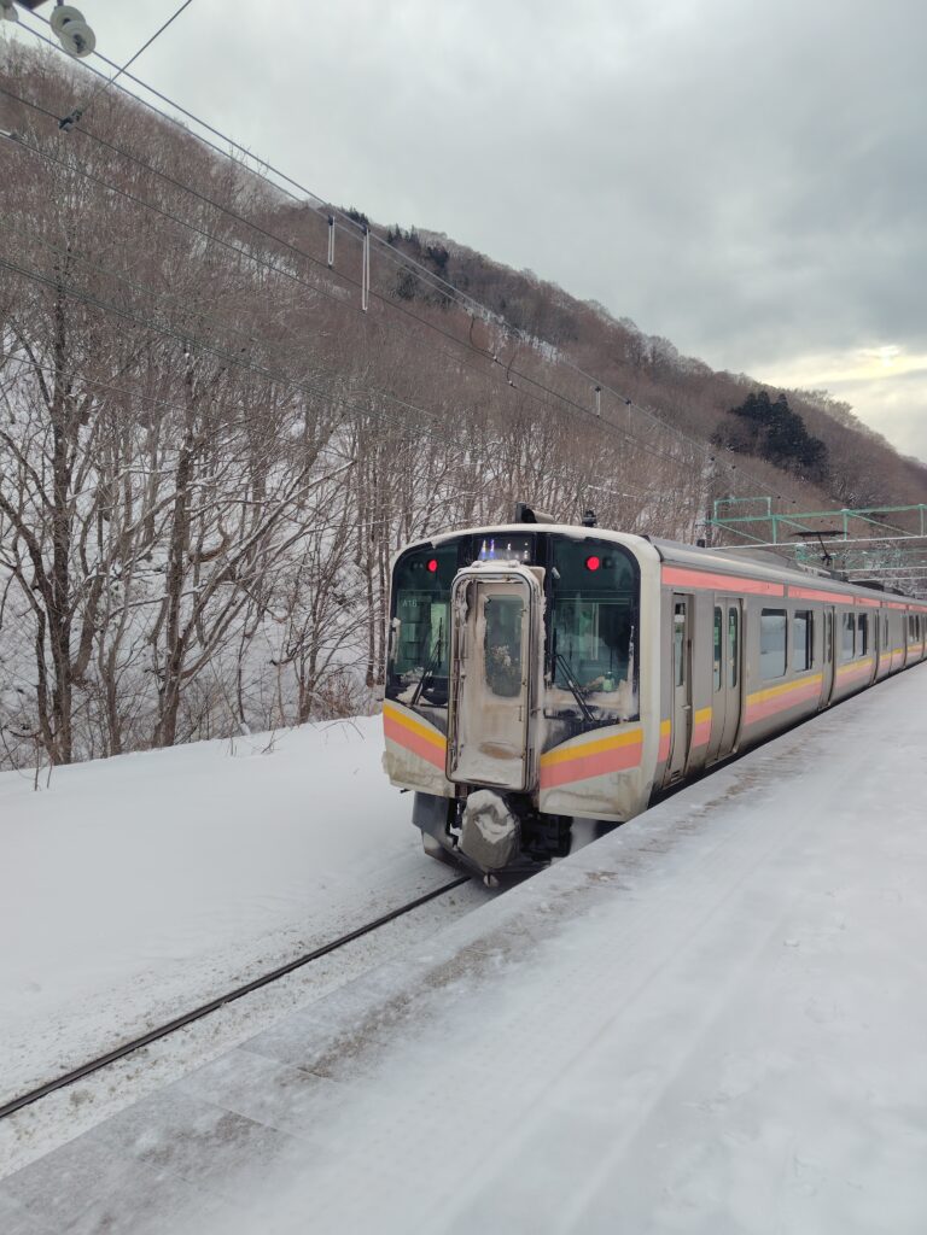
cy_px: 618
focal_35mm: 23
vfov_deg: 73.9
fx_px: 821
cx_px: 464
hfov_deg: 58.9
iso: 50
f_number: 1.9
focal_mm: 5.6
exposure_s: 1/713
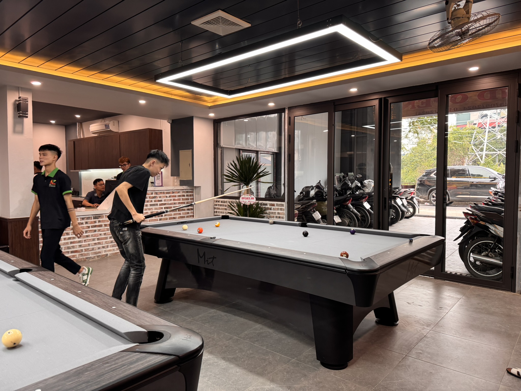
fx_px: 361
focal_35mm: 24
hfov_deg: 71.6
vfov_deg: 56.8
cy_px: 196
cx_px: 260
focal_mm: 6.76
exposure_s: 1/100
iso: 160
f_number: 1.78
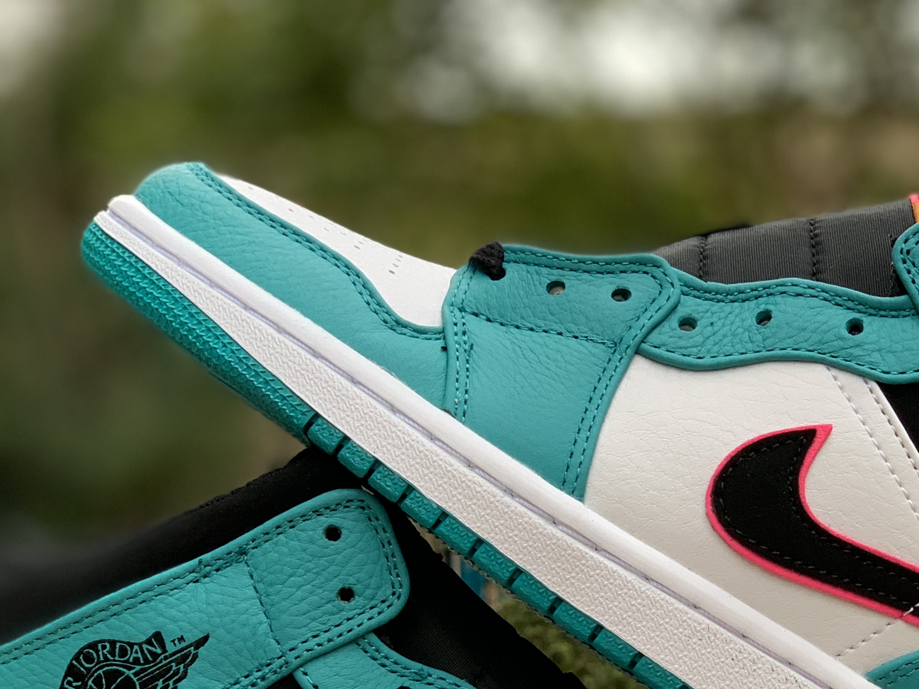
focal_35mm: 104
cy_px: 631
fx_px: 2761
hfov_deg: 18.8
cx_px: 637
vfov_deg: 14.1
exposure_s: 1/122
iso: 64
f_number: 2.4
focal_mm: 6
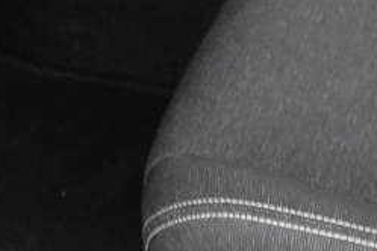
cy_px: -129
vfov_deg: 8.6
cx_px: 566
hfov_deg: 12.5
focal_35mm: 156
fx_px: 1634
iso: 800
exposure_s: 1/15
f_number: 1.8
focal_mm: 9.4
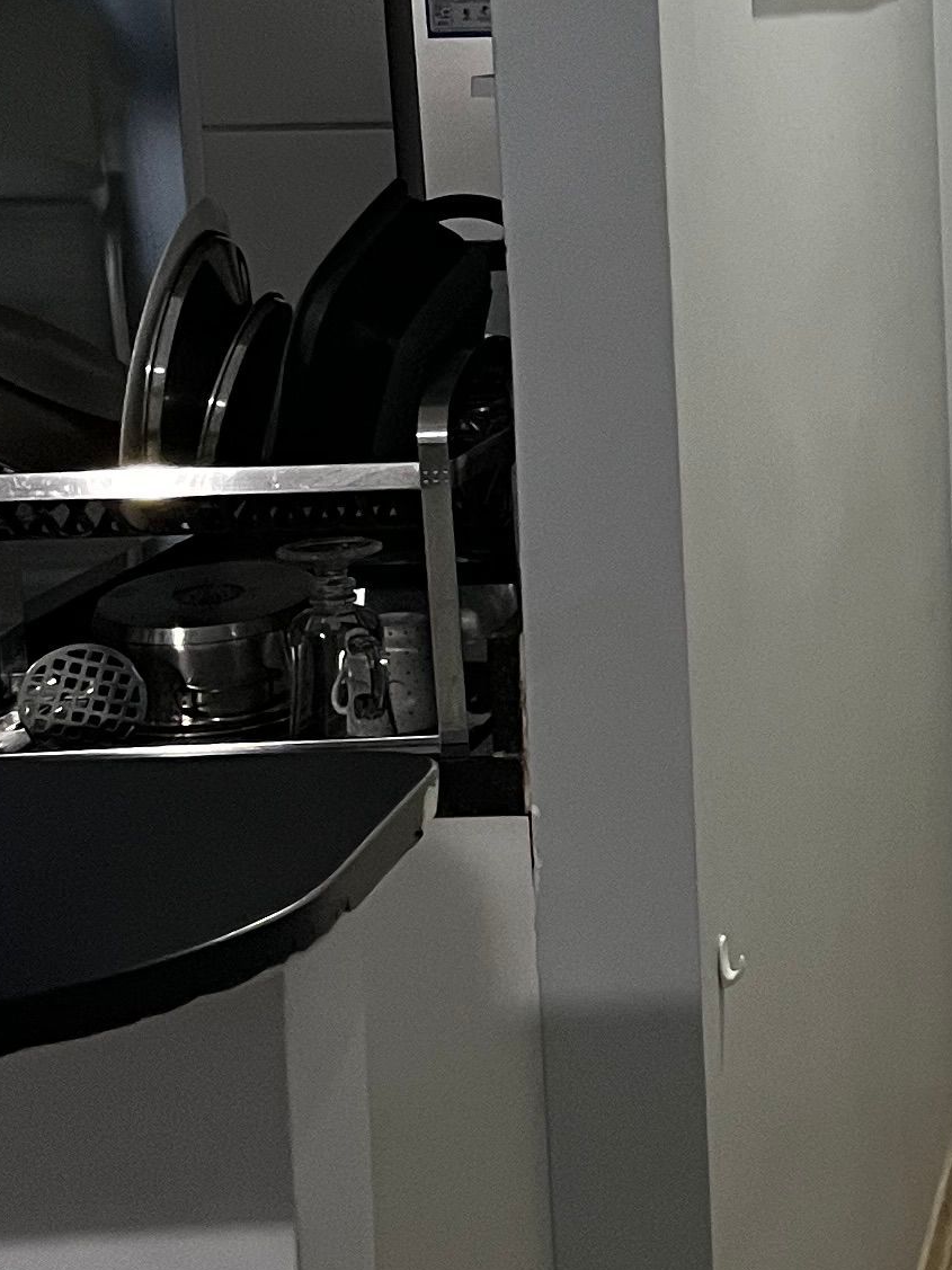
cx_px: 1581
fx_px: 3411
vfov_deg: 21.0
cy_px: 392
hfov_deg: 14.4
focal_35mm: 93
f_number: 1.6
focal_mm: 5.1
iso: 200
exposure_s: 1/60
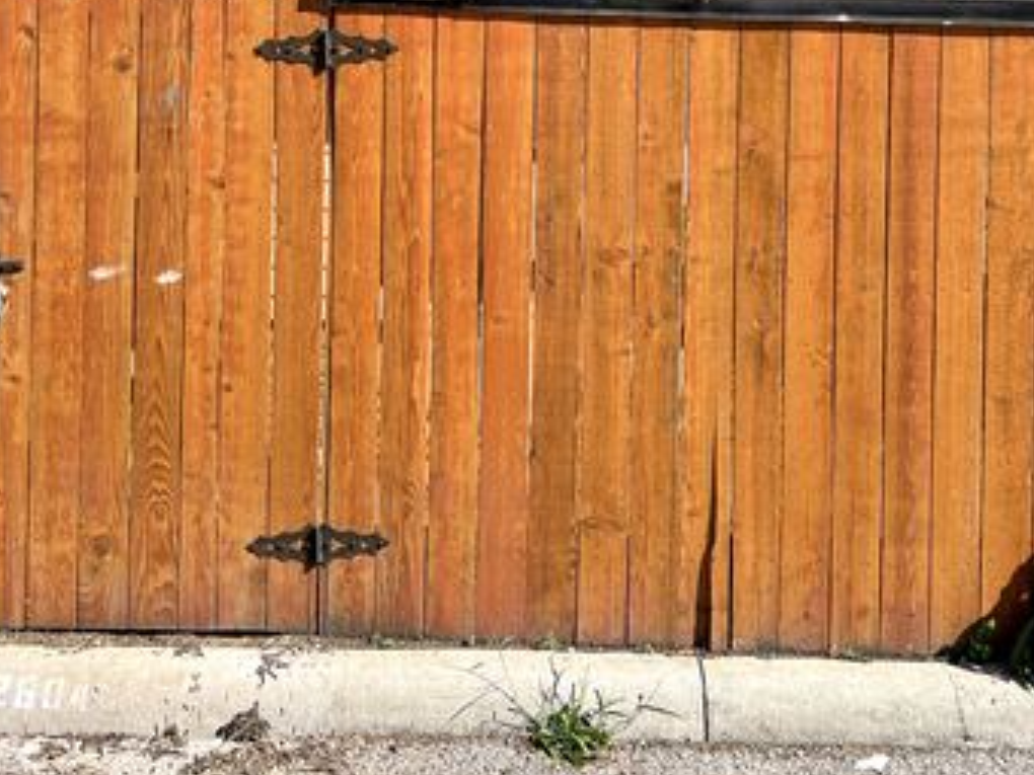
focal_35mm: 49
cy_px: 149
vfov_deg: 29.0
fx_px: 1464
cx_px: 550
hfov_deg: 38.9
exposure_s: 1/3704
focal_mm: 5.7
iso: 50
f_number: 1.5
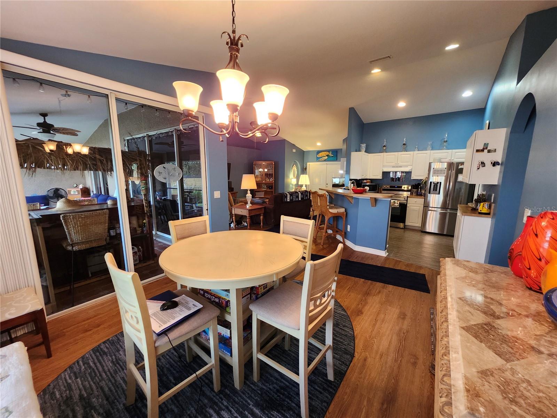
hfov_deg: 106.2
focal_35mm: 13
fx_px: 209
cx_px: 278
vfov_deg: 89.9
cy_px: 209
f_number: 2.2
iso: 320
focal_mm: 1.74
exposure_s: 1/60
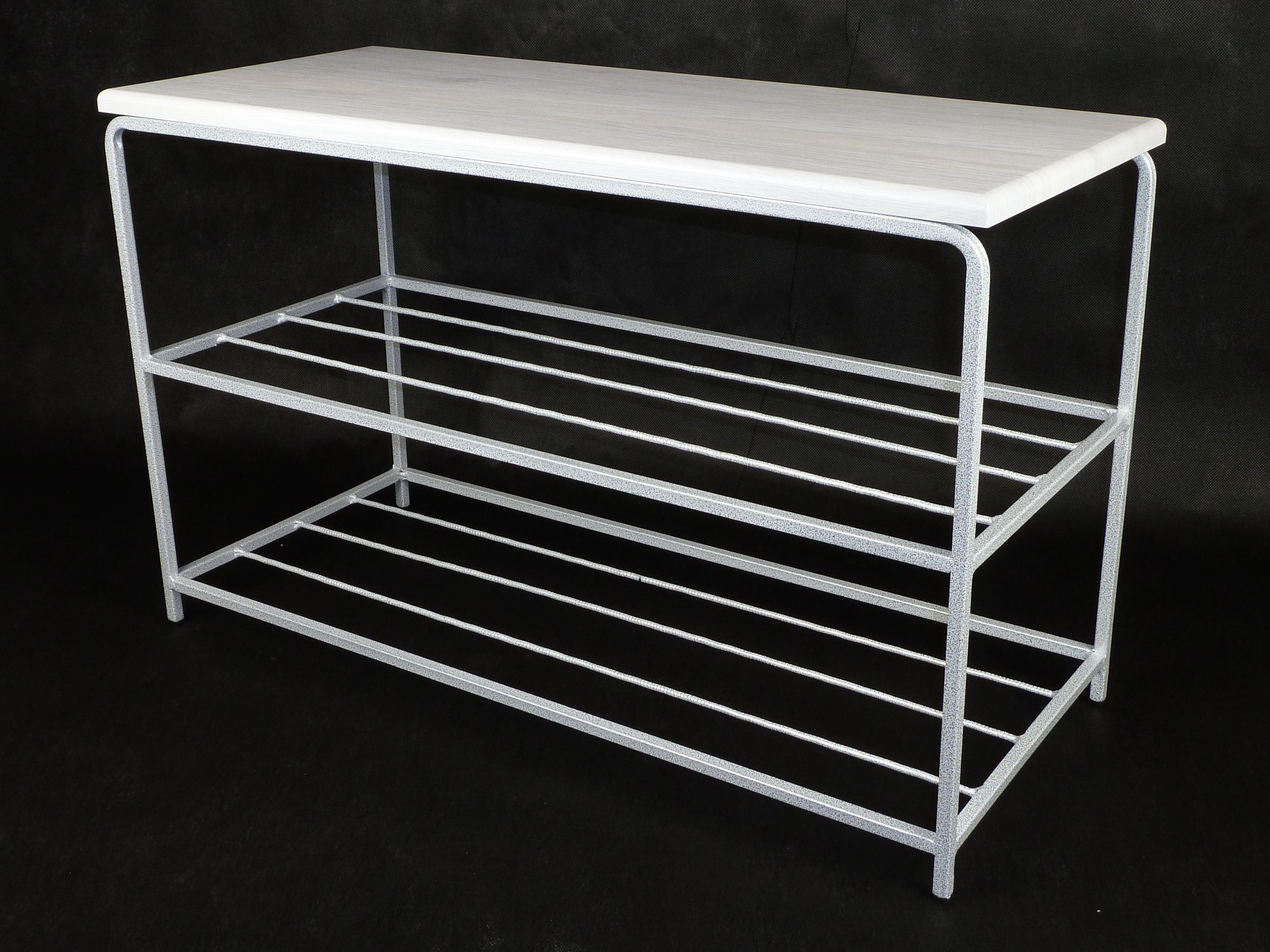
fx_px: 1614
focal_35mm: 44
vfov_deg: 32.9
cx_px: 635
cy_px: 476
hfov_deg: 42.9
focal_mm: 7.3
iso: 80
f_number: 5.6
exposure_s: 1/20
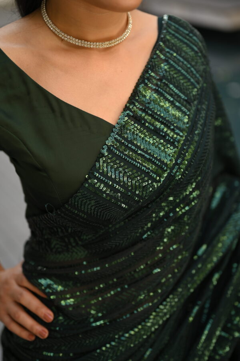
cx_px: 120
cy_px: 180
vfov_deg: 39.6
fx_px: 501
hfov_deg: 27.0
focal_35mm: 50
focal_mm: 50
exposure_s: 1/250
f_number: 2
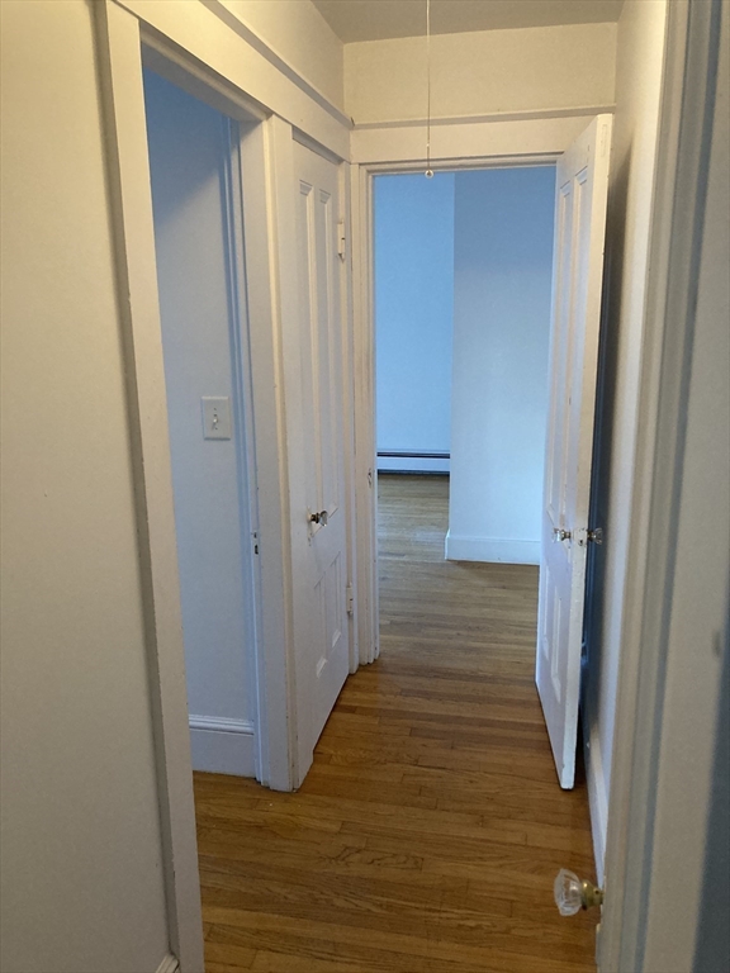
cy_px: 486
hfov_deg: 49.7
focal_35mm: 28
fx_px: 787
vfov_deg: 63.4
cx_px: 365
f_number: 1.8
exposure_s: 1/40
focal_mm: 3.99
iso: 250
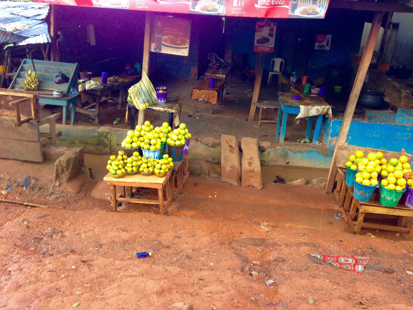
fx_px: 394
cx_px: 206
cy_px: 155
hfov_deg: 55.4
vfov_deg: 42.9
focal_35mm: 33
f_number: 2.4
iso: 80
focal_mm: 4.12
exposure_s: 1/120
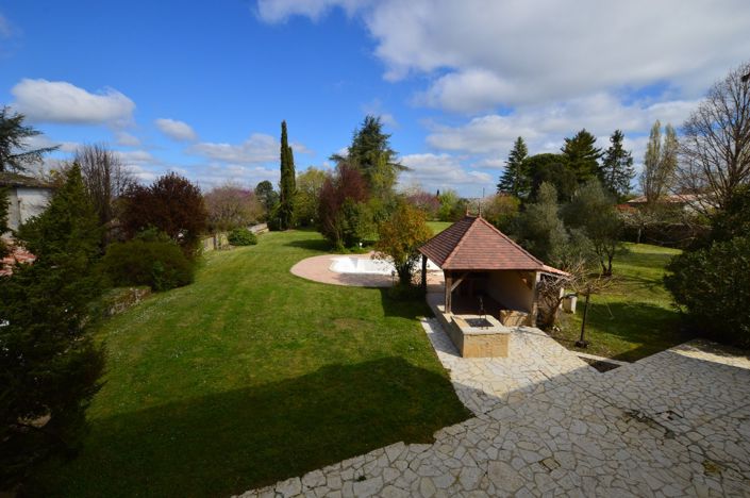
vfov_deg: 77.2
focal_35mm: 15
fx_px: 312
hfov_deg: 100.5
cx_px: 375
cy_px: 249
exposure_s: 1/500
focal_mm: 10
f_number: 11
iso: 400
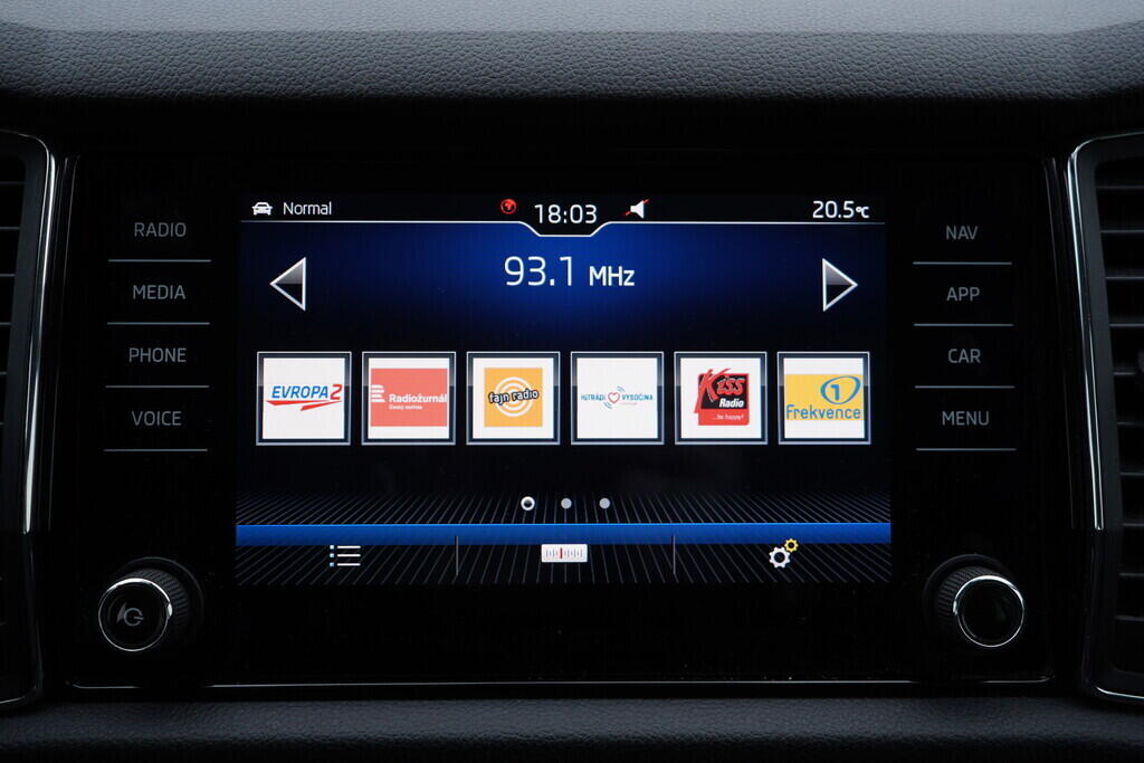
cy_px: 382
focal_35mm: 36
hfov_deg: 53.1
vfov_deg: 36.9
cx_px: 572
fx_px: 1144
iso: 125
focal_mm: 24
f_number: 3.2
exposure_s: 1/50
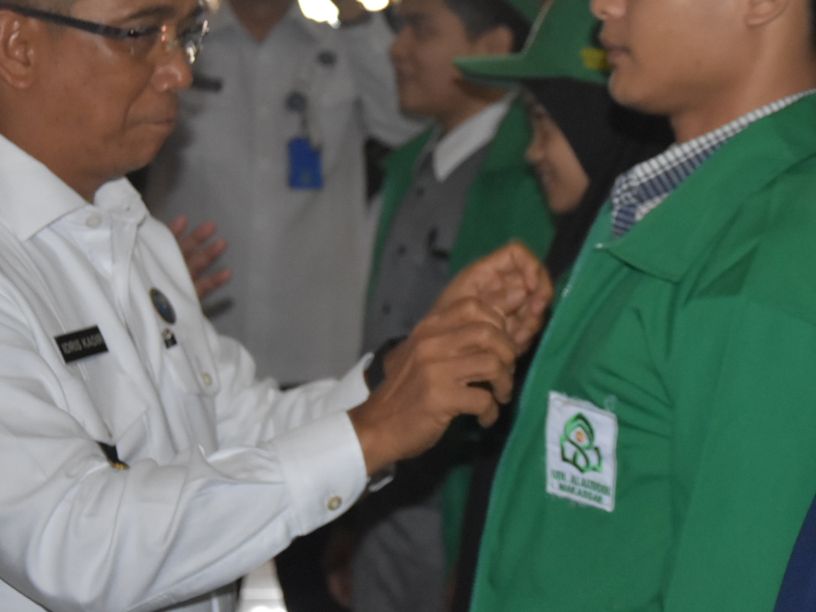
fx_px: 2802
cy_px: 167
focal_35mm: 119
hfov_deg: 16.5
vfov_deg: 12.4
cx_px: 510
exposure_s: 1/160
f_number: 4.8
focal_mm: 45
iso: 3200
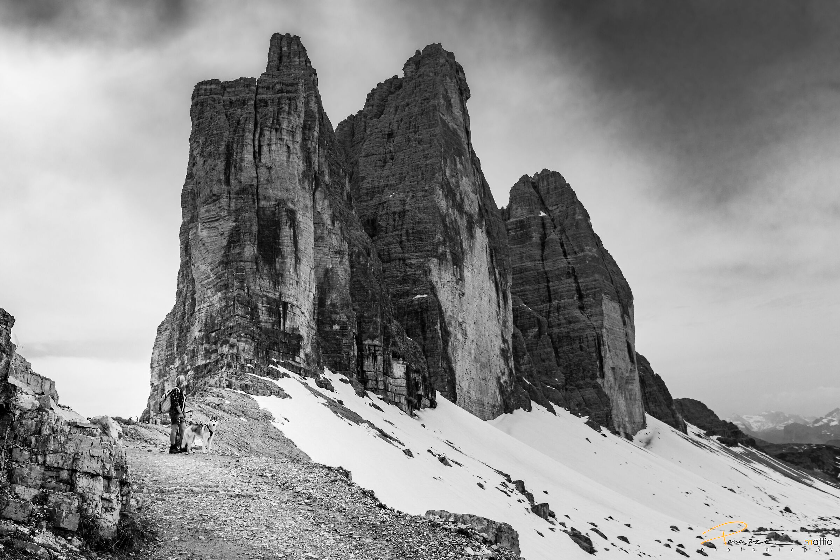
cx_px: 420
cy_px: 280
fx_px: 630
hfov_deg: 67.4
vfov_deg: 47.9
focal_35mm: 27
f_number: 4.5
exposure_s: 1/1600
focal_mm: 18
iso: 100
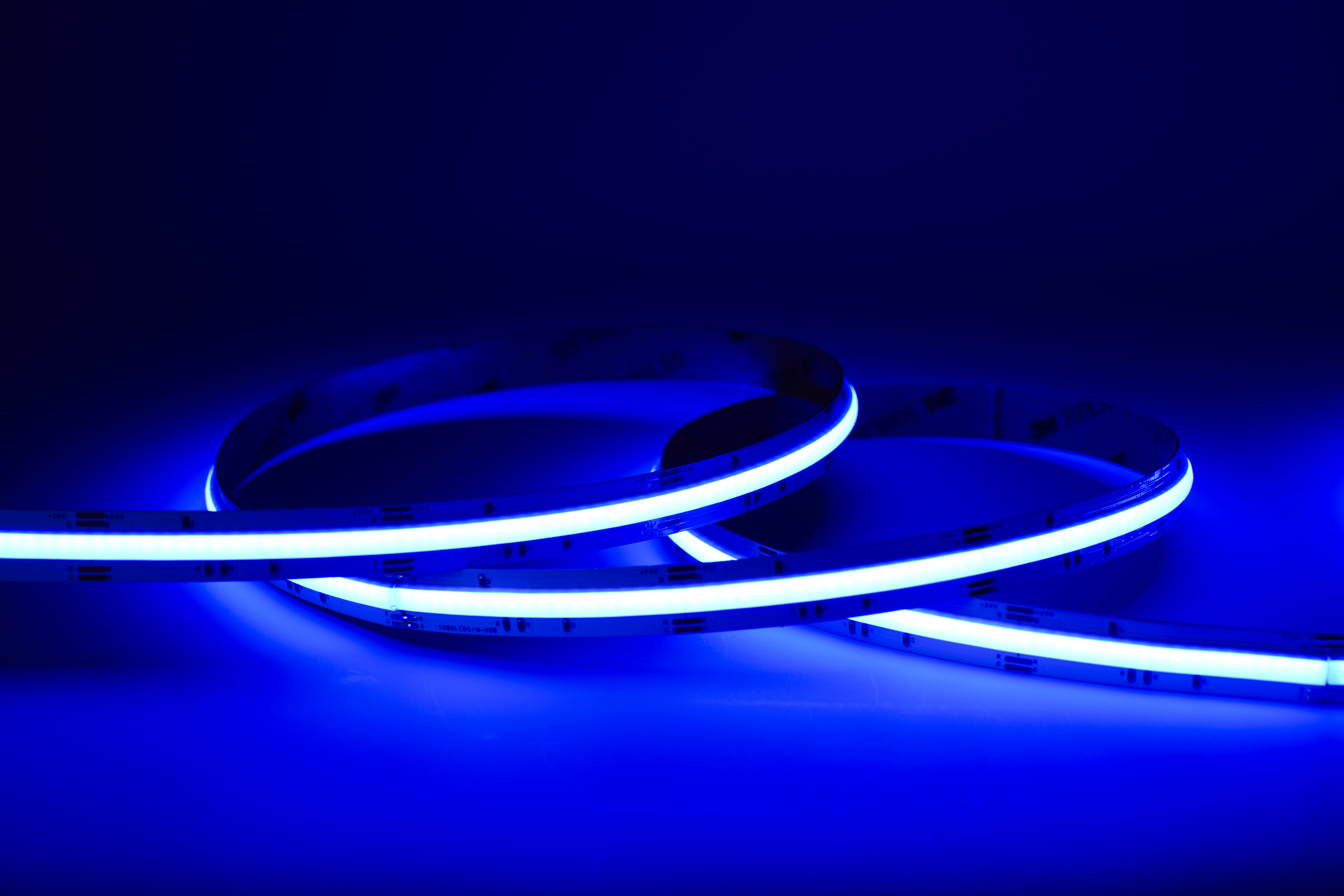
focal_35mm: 74
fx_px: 2762
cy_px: 448
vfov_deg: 18.4
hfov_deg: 27.3
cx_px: 672
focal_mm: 74
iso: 64
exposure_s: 1/40
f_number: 10
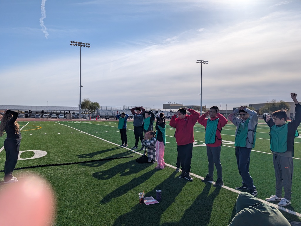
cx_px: 150
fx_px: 209
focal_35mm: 24
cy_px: 113
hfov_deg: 71.5
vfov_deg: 56.9
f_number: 1.68
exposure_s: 1/2941
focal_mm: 6.9
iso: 21
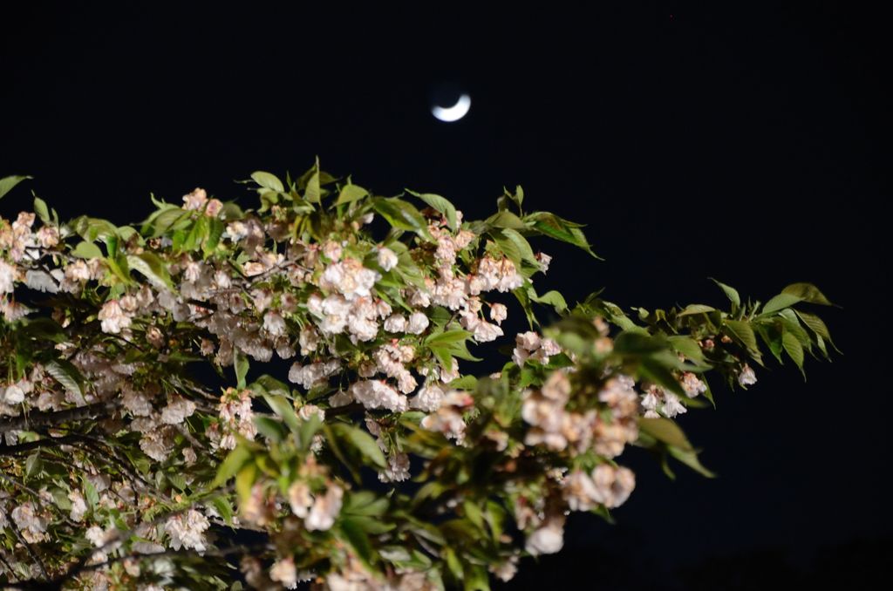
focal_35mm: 158
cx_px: 446
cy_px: 296
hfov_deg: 13.1
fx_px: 3898
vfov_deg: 8.7
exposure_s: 1/6
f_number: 5.6
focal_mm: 105
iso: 2500
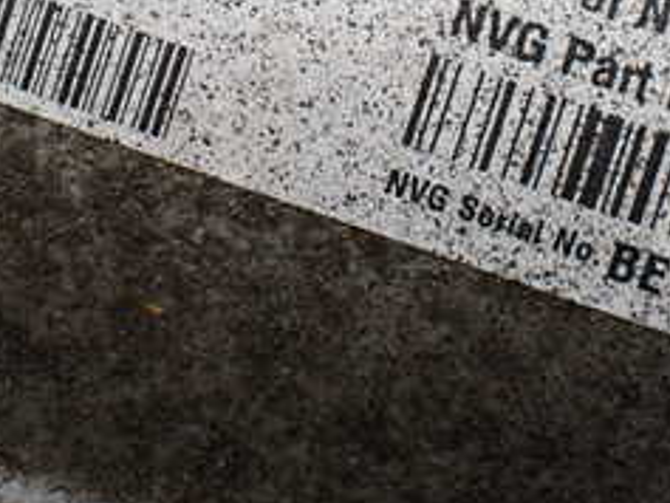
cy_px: -51
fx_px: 1472
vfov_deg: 18.7
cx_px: 286
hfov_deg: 25.6
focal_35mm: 76
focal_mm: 5.4
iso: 250
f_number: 2.3
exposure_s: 1/125
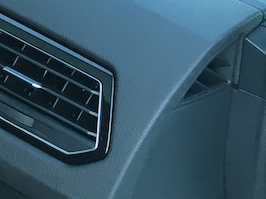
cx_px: -325
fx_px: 1006
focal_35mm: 131
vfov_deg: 11.3
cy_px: 55
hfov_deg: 12.5
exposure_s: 1/33
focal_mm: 4.15
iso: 32
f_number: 2.2
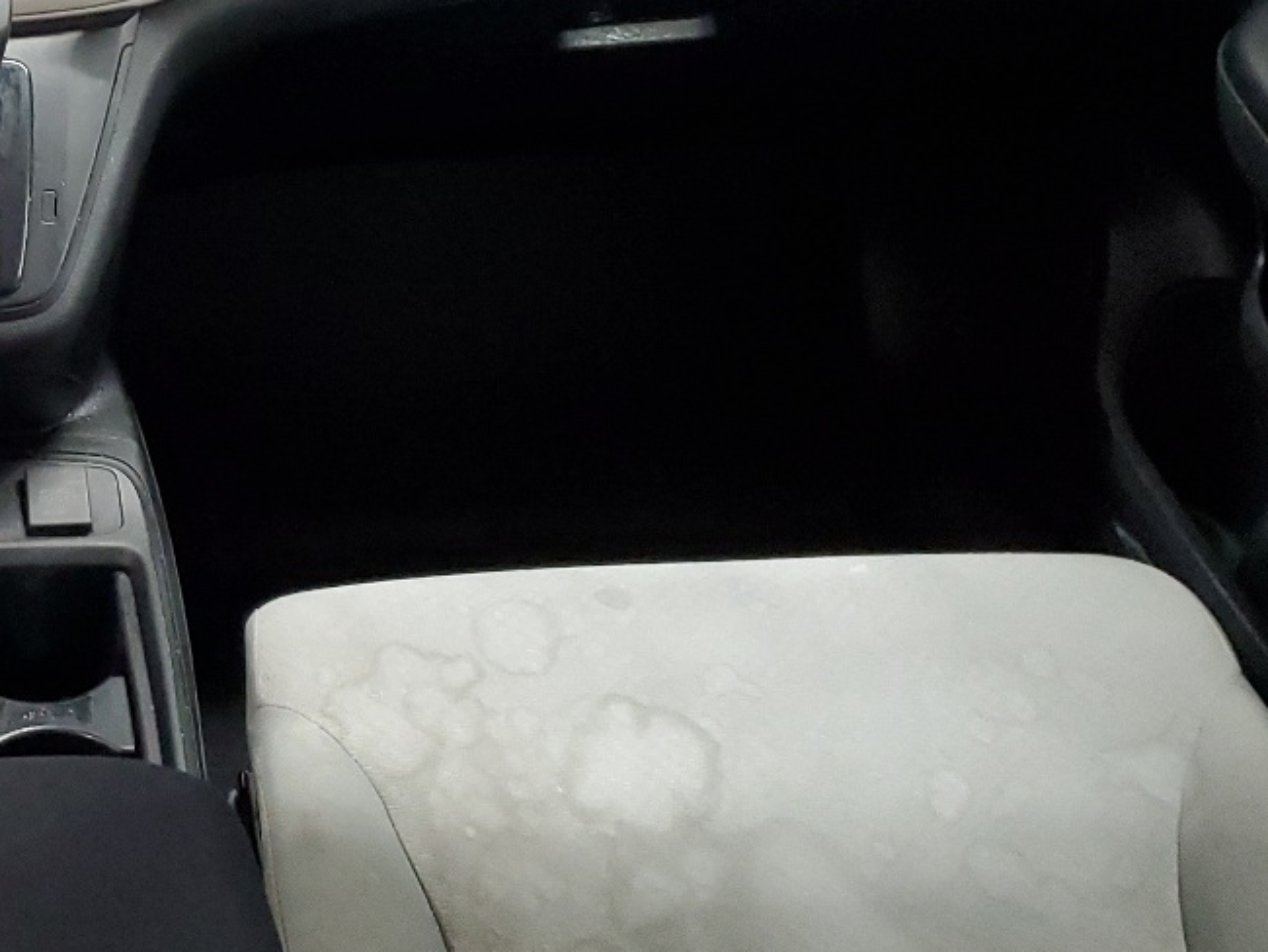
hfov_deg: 28.6
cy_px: 269
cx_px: 39
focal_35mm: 64
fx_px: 2345
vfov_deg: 22.8
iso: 307
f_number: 1.5
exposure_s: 1/17
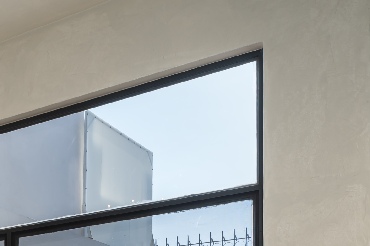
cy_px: 400
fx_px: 637
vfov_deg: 18.6
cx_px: -130
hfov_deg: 26.6
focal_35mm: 62
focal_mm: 16
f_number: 10
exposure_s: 1/160
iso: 200
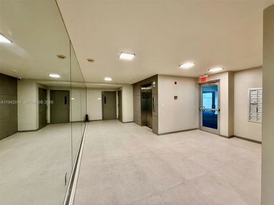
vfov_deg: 85.6
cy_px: 102
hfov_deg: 102.1
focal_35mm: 14
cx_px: 137
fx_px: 111
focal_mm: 2.22
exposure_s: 1/120
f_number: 2.2
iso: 500
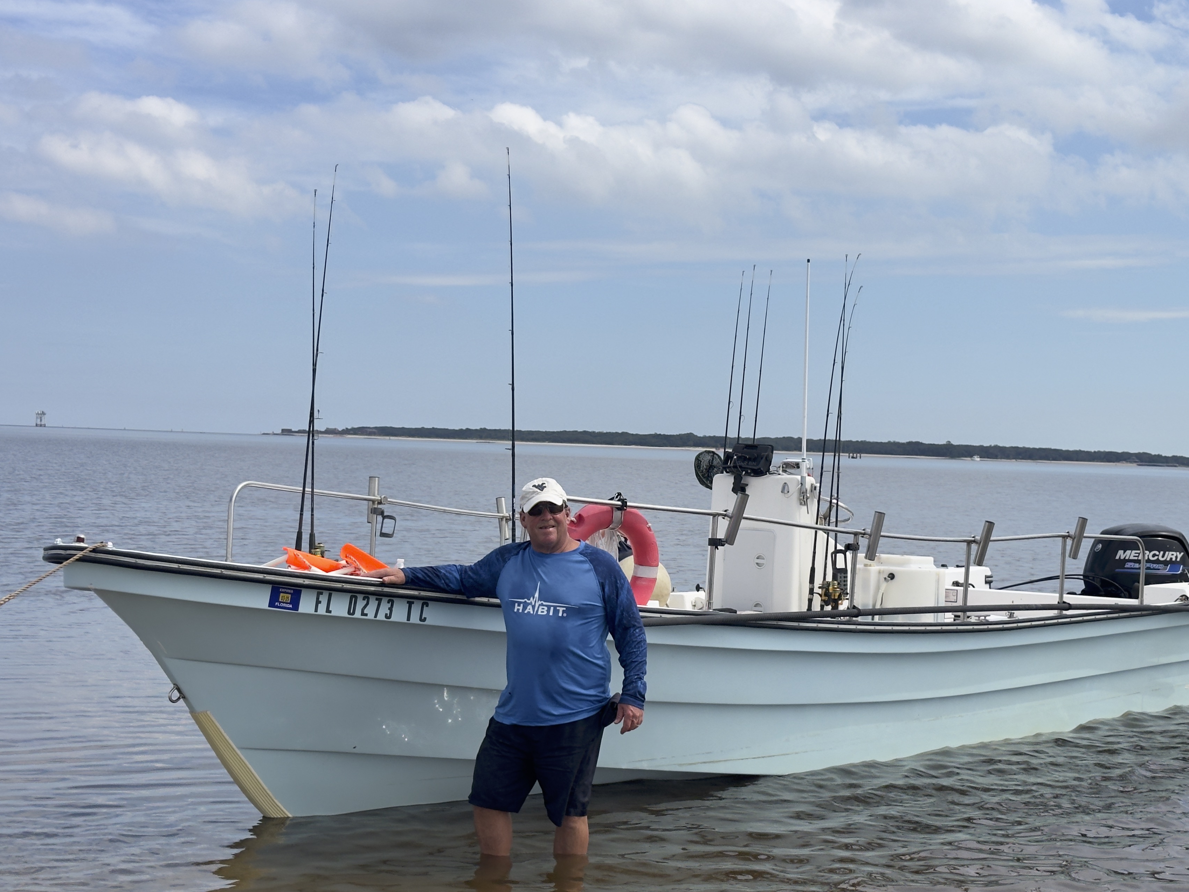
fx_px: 1958
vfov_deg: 25.6
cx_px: 643
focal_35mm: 57
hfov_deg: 33.8
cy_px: 502
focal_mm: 6.86
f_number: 1.78
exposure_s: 1/4566
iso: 64
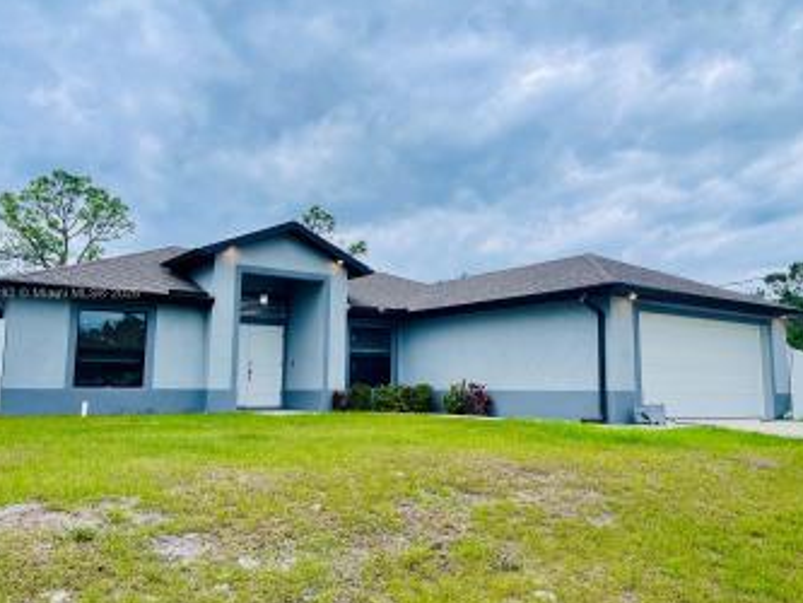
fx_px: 696
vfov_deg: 46.8
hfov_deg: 59.9
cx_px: 429
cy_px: 294
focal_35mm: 30
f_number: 1.6
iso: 32
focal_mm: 5.1
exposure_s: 1/1513
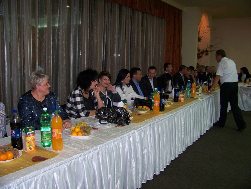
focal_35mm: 33
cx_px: 126
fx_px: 239
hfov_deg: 55.4
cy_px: 94
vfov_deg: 42.9
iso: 200
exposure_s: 1/30
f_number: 2.8
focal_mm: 5.85
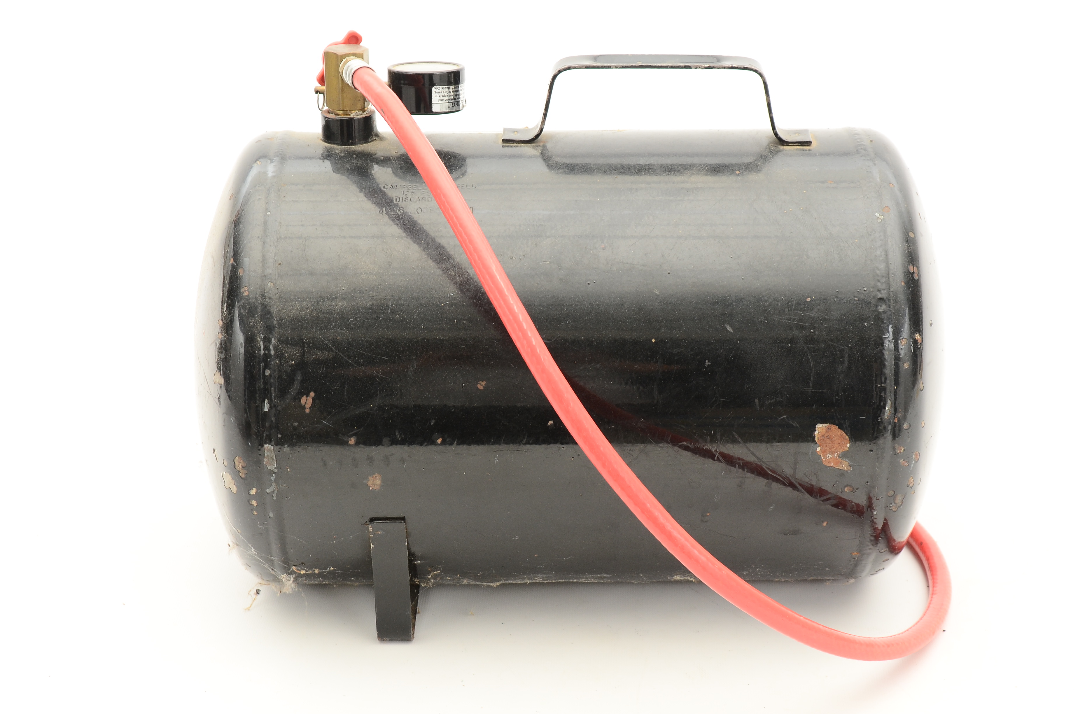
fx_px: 2331
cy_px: 357
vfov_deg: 17.4
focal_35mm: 78
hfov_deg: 26.0
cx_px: 539
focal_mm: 52
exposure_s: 1/60
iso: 320
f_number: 10
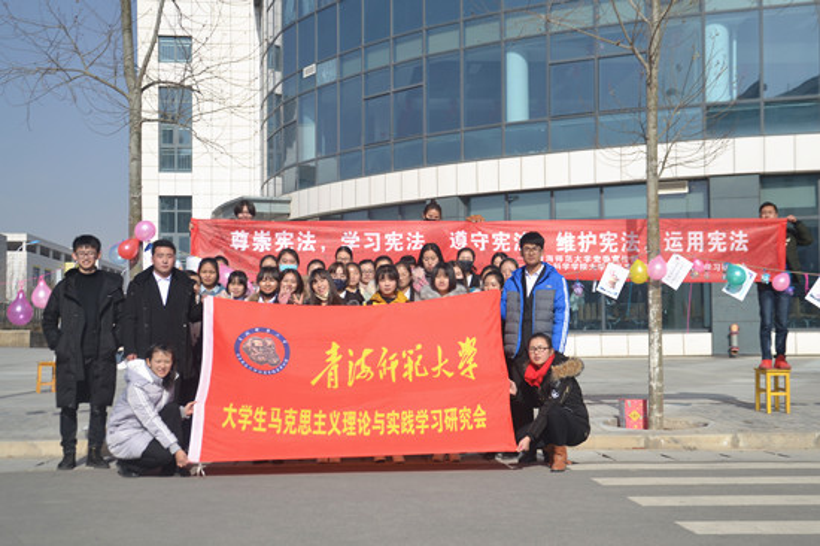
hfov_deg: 41.1
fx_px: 1093
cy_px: 273
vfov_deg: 28.0
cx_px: 410
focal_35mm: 48
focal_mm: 32
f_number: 4.2
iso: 100
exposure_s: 1/800
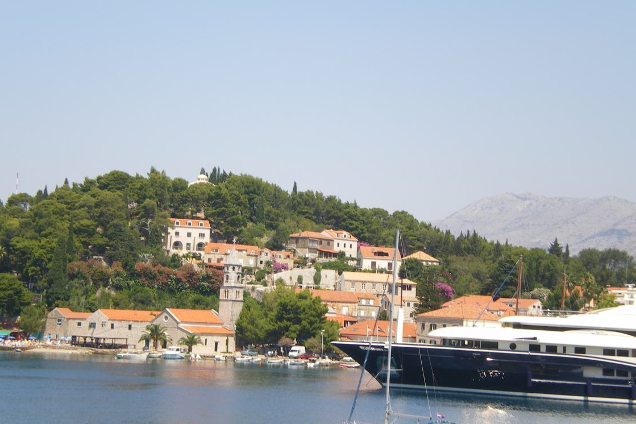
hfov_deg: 21.0
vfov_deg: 14.1
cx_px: 311
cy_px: 251
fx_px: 1714
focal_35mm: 97
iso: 50
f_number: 7.5
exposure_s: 1/160
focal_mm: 15.3
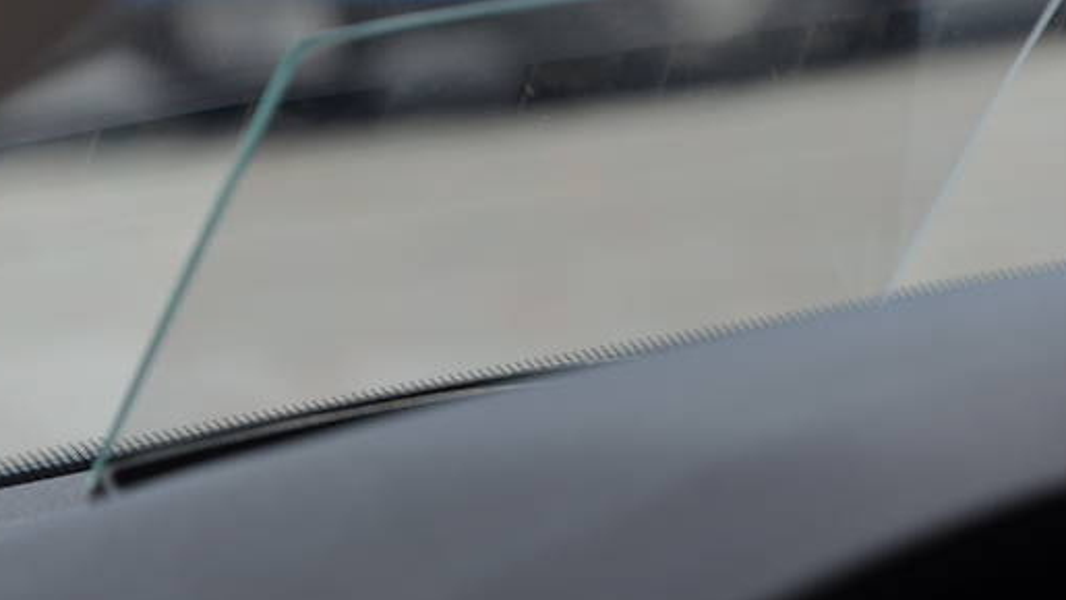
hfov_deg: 8.4
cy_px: 232
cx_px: 501
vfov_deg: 4.8
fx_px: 7233
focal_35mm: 256
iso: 200
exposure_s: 1/200
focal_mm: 105
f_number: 8
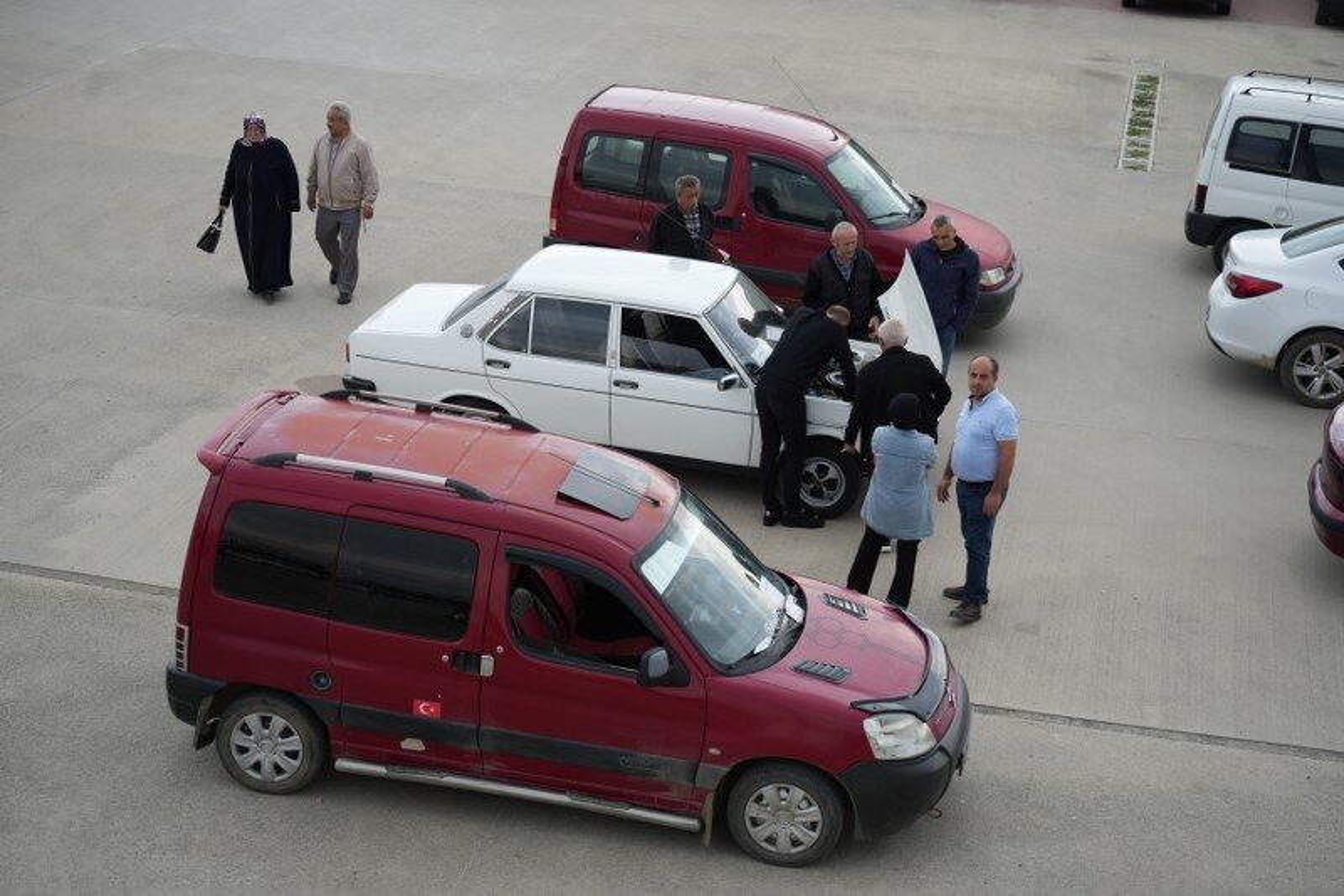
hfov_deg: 31.9
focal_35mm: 63
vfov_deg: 21.6
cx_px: 672
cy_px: 448
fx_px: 2351
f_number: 4.5
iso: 100
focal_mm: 63
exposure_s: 1/200
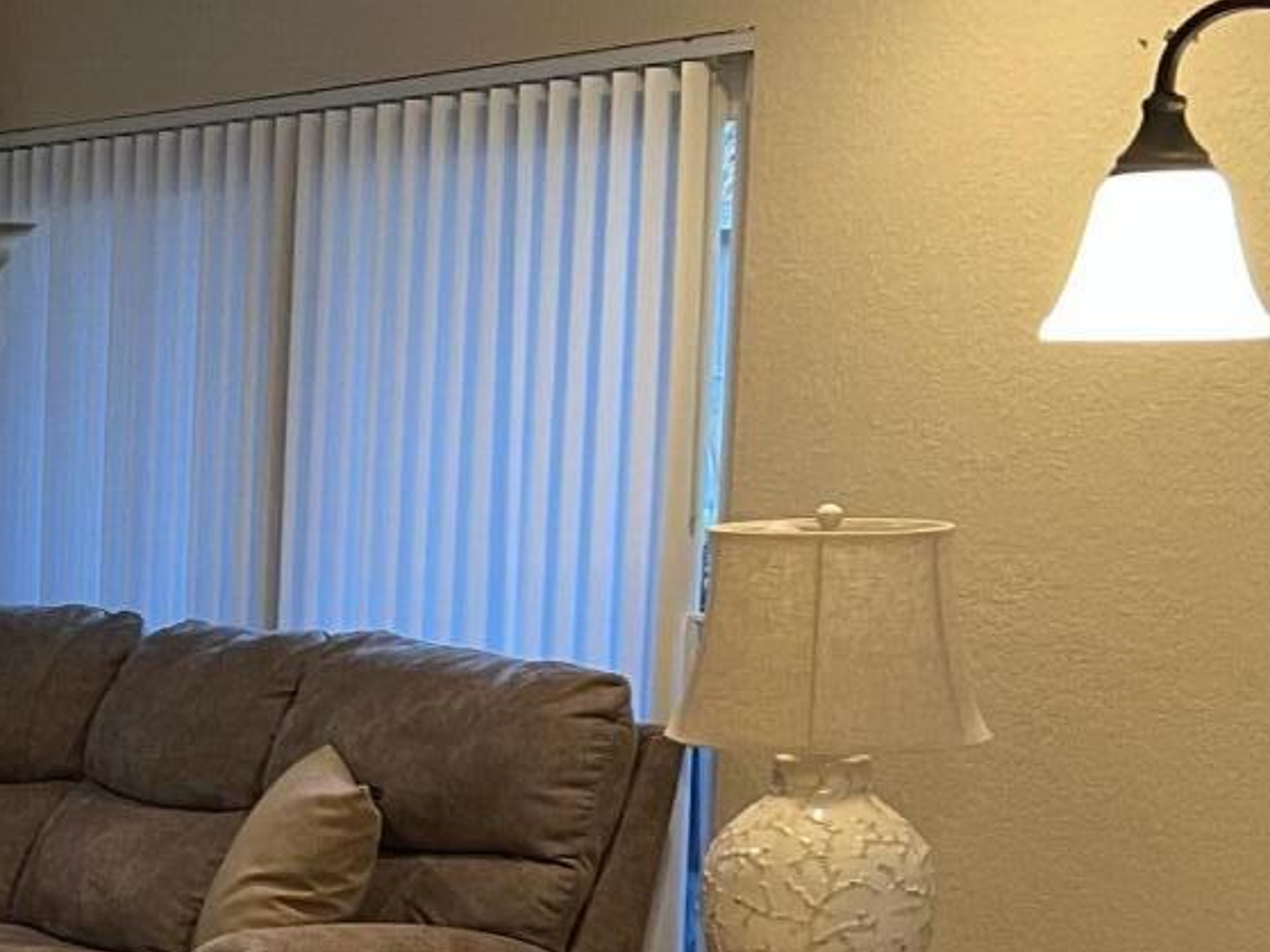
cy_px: 850
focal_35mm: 93
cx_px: -314
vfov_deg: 15.7
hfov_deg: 19.6
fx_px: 3411
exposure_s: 1/60
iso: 200
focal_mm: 5.7
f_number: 1.5
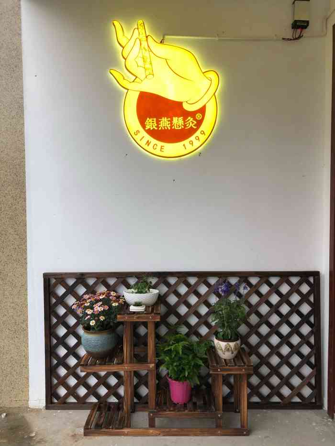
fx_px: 361
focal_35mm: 28
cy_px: 223
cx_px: 168
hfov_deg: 49.8
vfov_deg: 63.4
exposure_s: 1/100
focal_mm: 4
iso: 25
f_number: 1.8
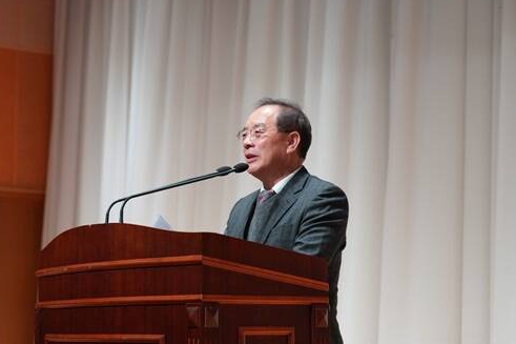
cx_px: 194
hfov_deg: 23.6
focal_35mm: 86
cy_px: 213
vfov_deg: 15.9
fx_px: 1232
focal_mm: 66
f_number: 4
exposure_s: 1/100
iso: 320
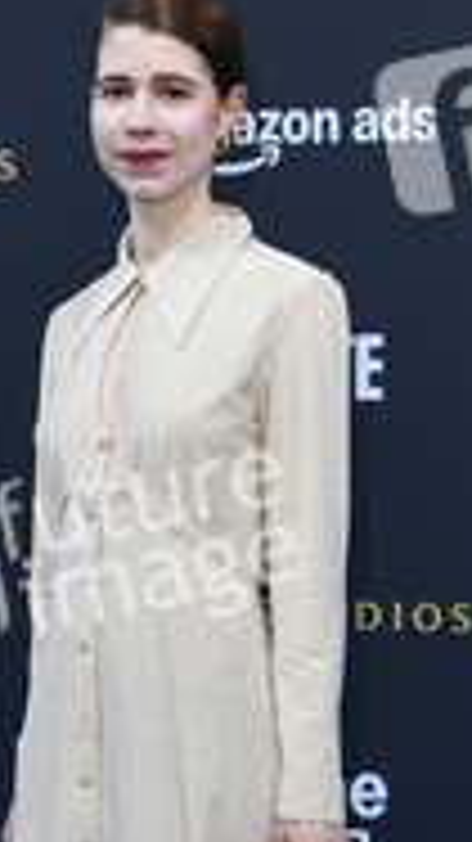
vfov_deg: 20.7
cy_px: 783
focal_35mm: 101
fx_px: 2250
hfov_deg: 12.0
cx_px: 198
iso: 400
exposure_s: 1/400
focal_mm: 45
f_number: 4
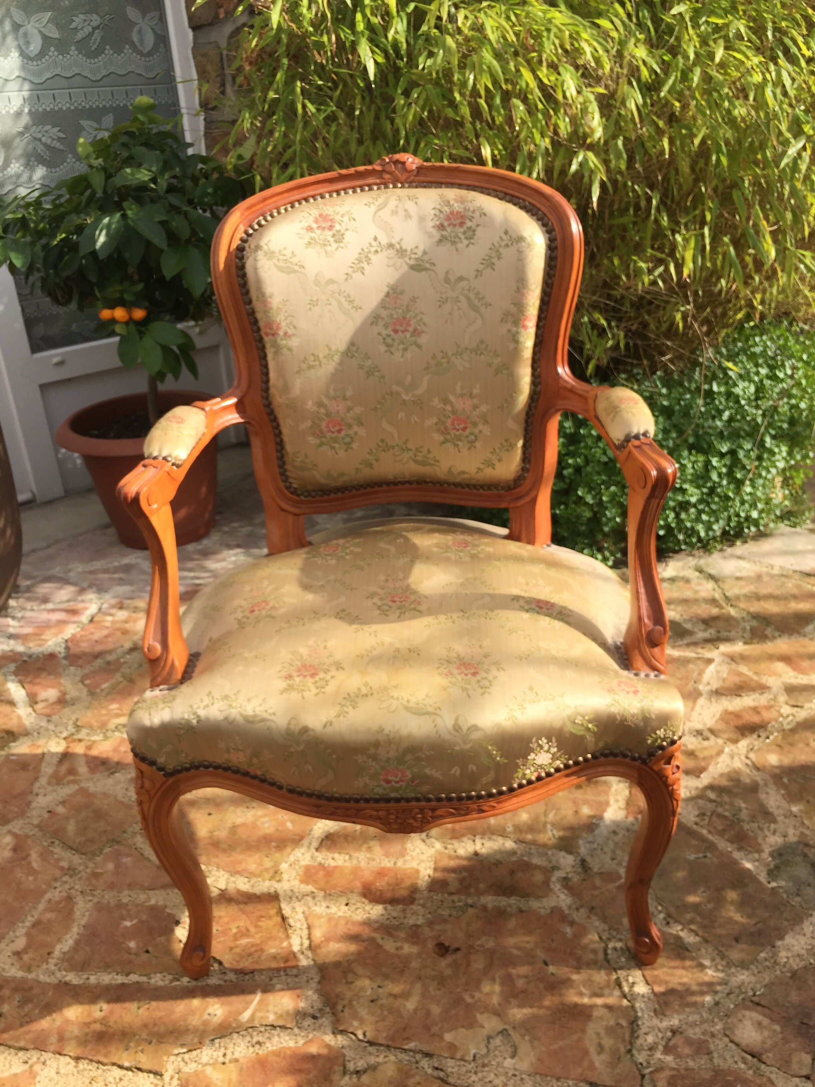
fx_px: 910
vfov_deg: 61.7
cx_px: 408
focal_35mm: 29
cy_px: 544
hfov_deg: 48.2
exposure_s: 1/920
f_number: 2.2
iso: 32
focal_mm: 4.15
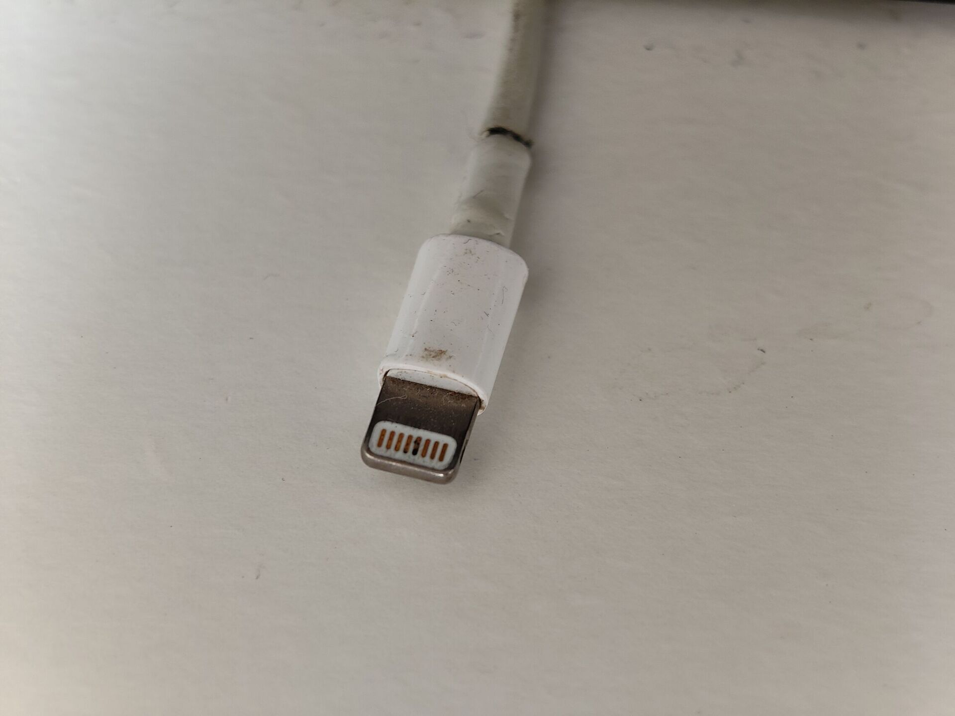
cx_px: 478
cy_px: 358
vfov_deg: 21.0
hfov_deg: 27.8
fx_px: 1931
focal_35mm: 70
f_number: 2.55
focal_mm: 13.3
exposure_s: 1/50
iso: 324
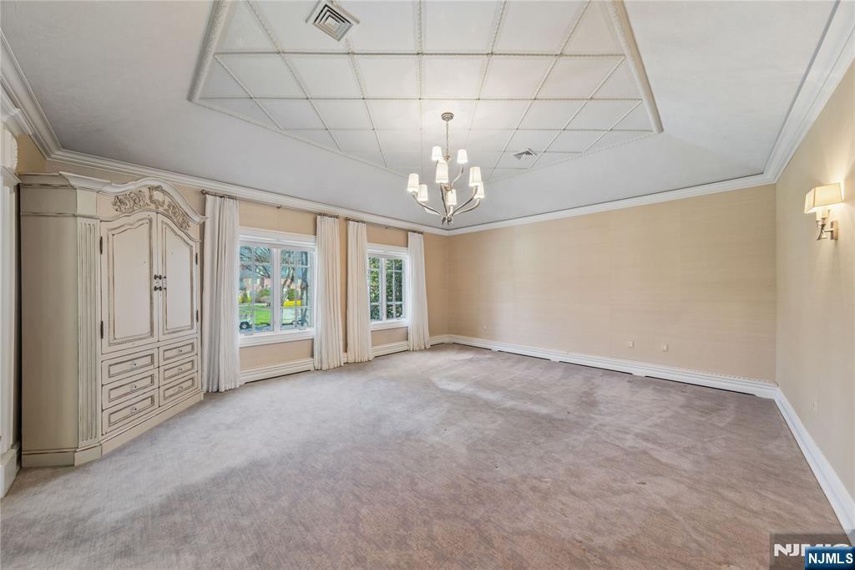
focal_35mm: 12
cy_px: 285
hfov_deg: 112.6
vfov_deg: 90.0
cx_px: 428
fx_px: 285
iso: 640
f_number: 8
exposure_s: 1/13
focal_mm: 8
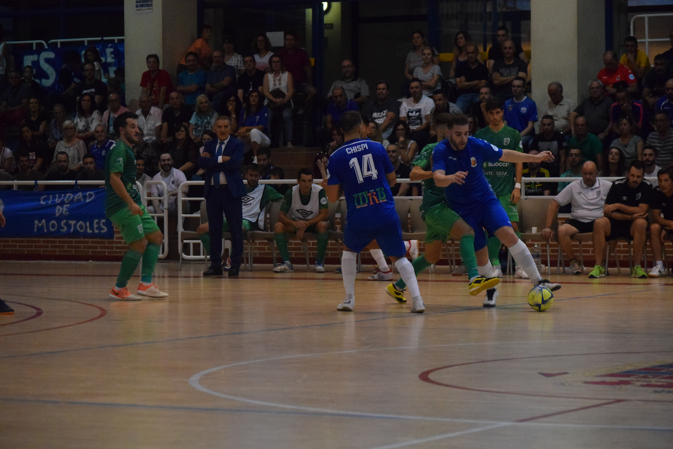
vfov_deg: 10.6
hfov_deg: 15.9
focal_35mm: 129
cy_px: 224
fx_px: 2411
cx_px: 336
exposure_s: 1/640
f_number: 4.2
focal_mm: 86
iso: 6400
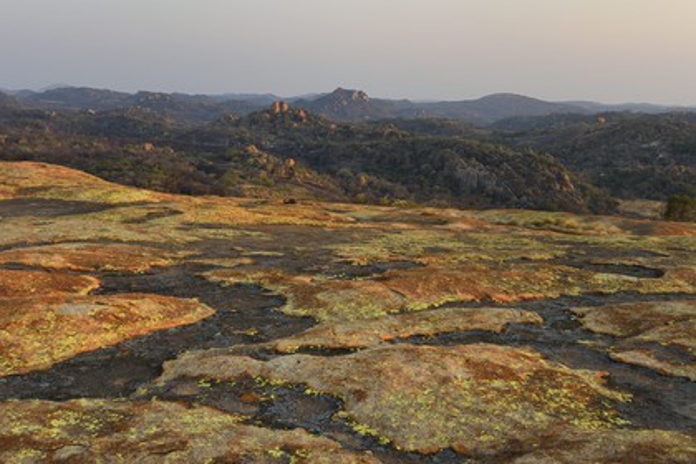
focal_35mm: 42
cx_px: 348
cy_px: 232
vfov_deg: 31.9
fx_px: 812
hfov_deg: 46.4
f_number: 8
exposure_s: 1/160
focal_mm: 42
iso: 400
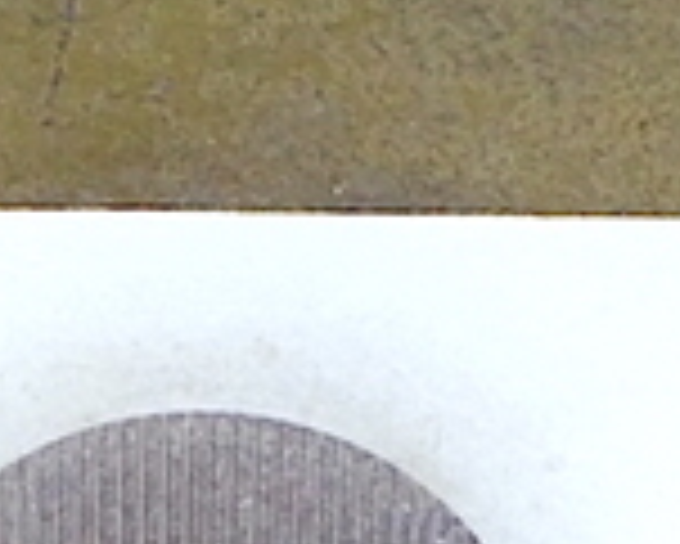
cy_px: -162
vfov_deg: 1.2
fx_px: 26703
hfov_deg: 1.5
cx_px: -572
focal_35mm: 1326
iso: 400
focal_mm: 38.4
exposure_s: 1/5
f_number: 7.1
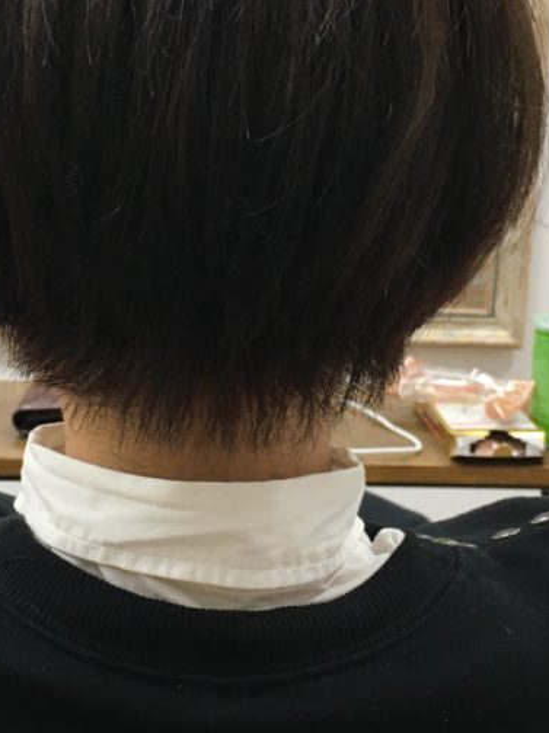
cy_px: 278
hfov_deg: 24.7
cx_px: 194
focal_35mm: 59
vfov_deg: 32.6
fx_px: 1248
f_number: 2.2
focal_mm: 4.15
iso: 40
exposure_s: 1/30
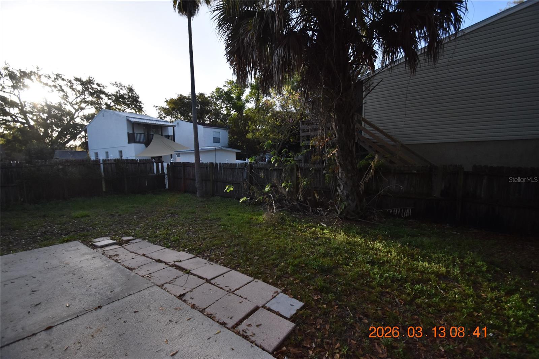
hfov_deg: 100.4
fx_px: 225
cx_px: 270
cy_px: 180
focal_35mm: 15
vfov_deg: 77.3
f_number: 3.5
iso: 800
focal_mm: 10
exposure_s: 1/4000
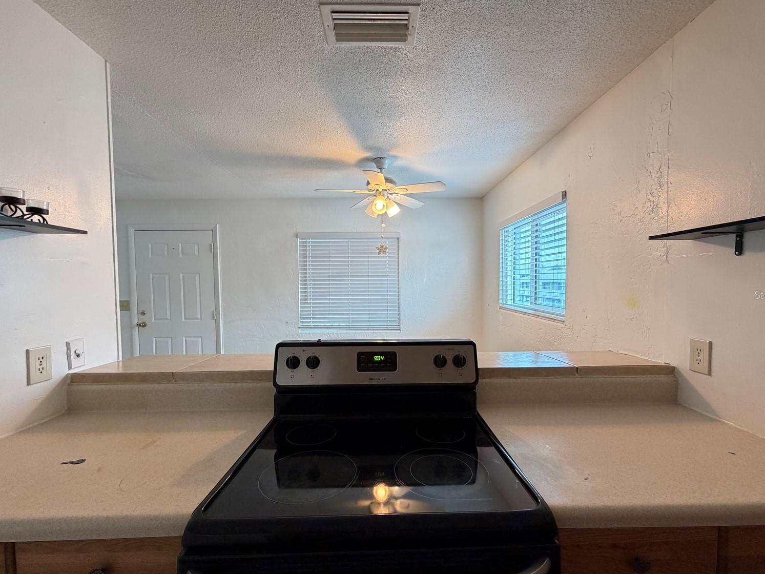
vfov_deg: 81.7
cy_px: 295
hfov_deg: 98.1
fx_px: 332
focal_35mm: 15
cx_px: 393
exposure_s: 1/60
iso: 250
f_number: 2.2
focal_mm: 2.22
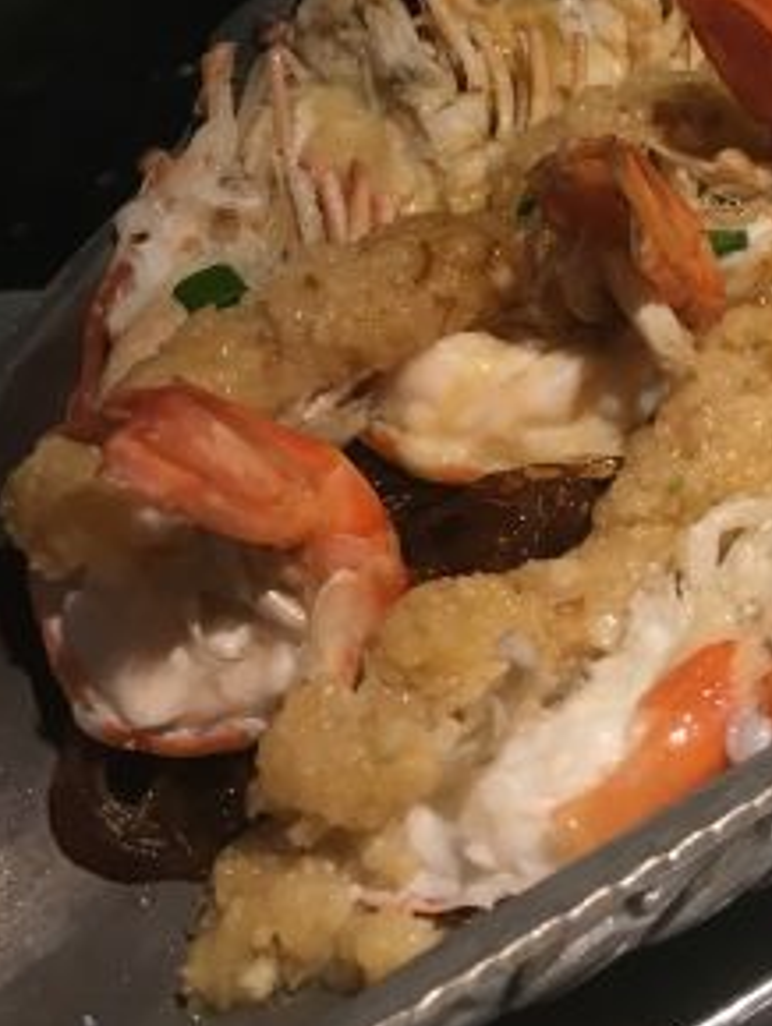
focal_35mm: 70
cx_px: 919
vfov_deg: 26.4
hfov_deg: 19.8
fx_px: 2078
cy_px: 18
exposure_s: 1/33
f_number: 2.2
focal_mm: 4.15
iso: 64
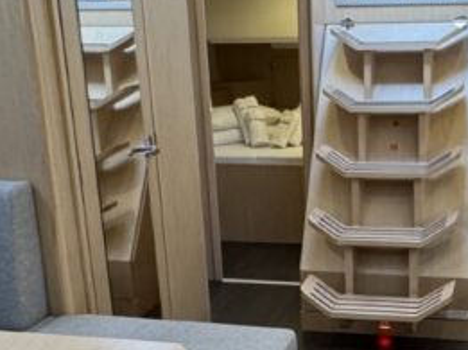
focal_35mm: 55
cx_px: 357
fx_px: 743
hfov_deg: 34.2
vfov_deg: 26.4
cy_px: 221
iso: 320
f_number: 2.2
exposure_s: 1/96
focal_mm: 2.22
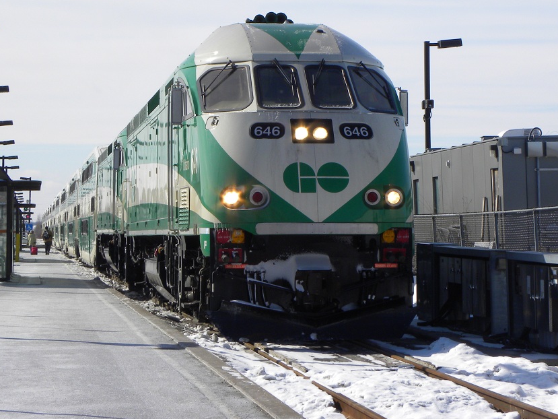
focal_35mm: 123
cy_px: 130
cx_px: 280
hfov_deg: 16.0
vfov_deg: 12.0
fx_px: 1983
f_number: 8
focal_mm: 15.1
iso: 64
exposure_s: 1/252
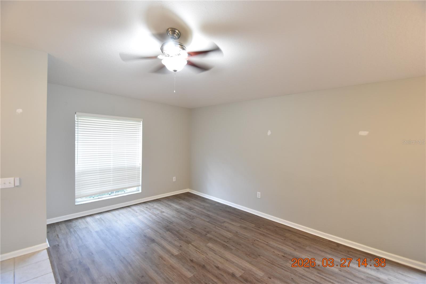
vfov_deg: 77.3
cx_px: 213
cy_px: 142
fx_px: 177
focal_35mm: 15
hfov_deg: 100.4
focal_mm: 10
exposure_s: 1/30
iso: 800
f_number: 3.5
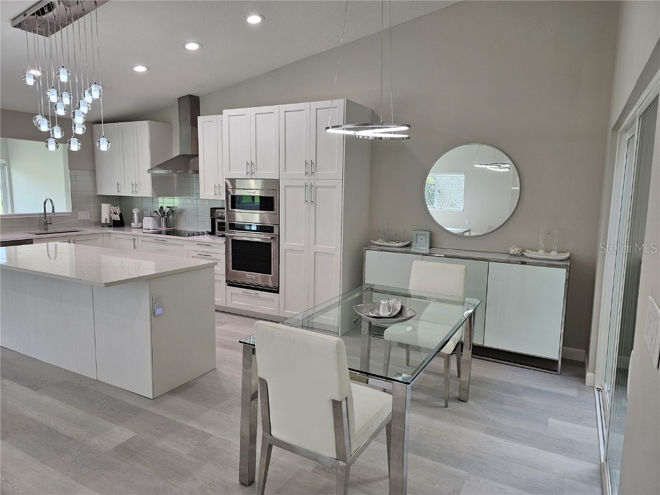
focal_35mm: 23
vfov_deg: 58.9
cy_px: 248
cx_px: 330
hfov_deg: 73.9
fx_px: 439
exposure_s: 1/120
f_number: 1.7
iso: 64
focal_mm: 6.3
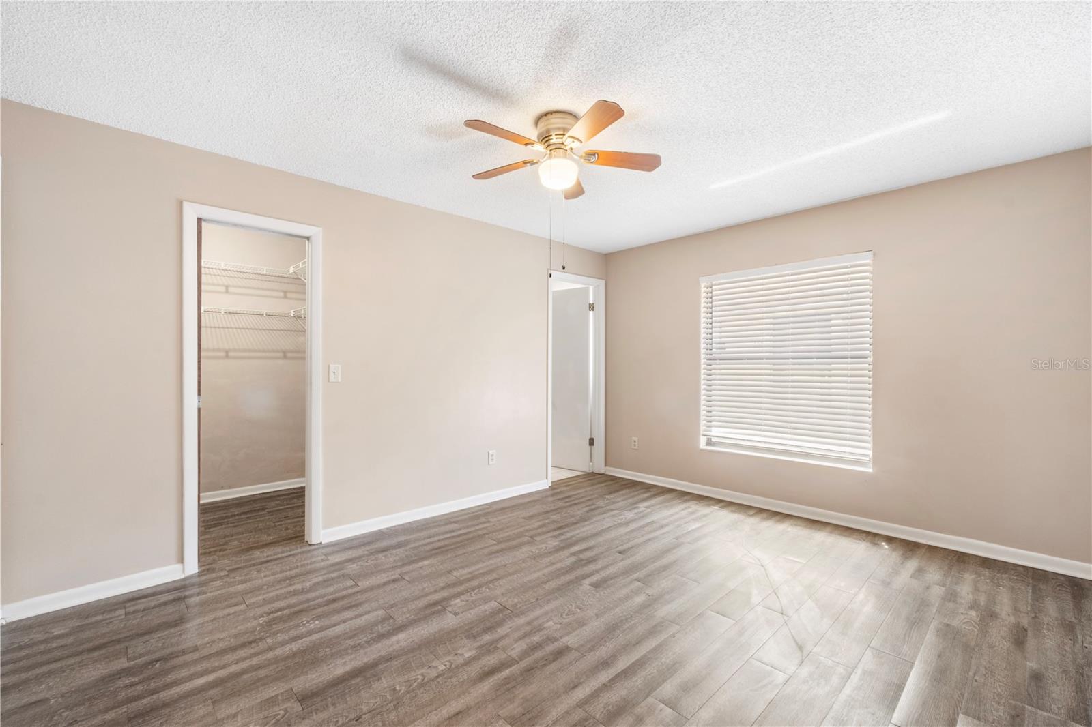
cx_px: 546
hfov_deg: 100.4
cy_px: 364
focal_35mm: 15
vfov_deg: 77.3
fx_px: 455
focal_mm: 10
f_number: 13
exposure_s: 1.3
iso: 320
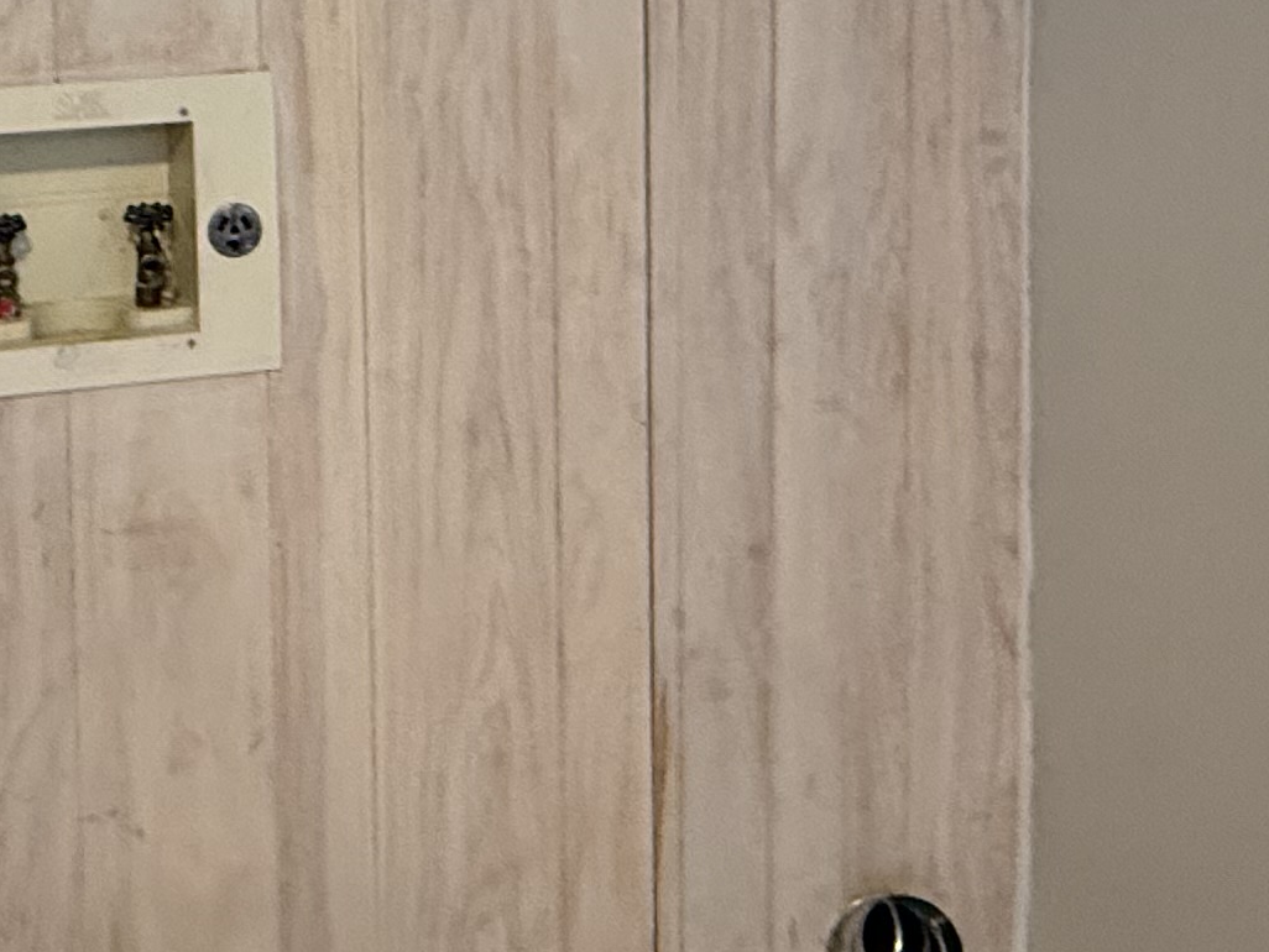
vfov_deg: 25.0
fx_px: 2017
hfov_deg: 33.0
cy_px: -54
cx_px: 111
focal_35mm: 55
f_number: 2.2
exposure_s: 1/60
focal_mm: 2.22
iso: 320
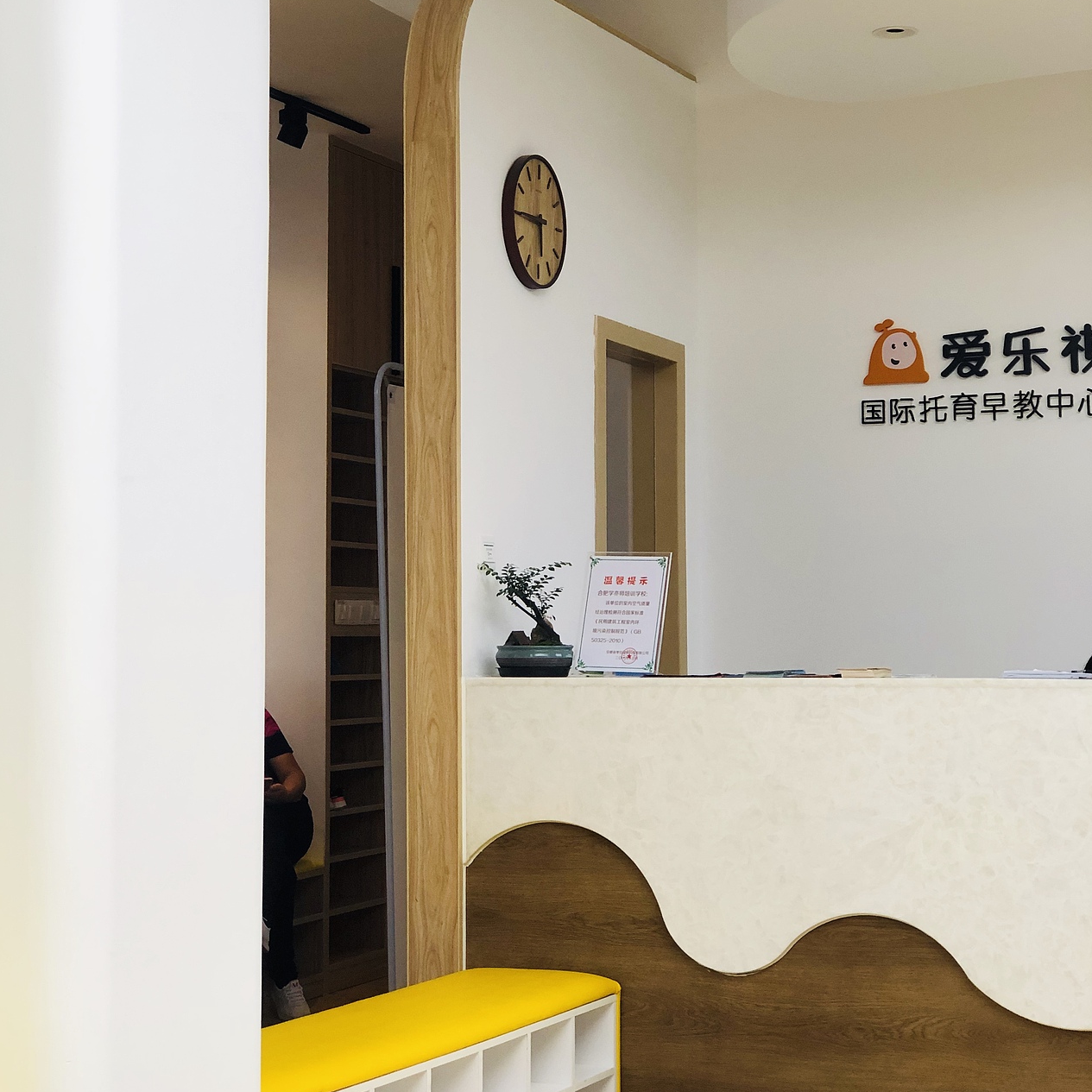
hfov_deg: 25.4
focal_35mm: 68
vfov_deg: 25.2
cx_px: 542
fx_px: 2427
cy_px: 375
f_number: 2.8
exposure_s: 1/33
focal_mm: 6.6
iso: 40
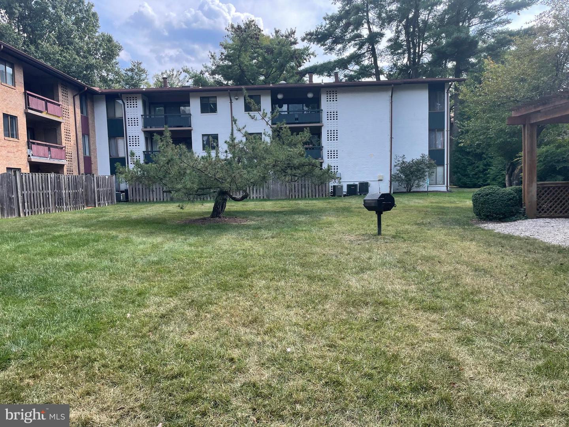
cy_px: 214
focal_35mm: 26
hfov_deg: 67.3
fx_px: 427
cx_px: 284
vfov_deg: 53.1
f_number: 1.6
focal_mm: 4.2
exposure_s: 1/963
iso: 32
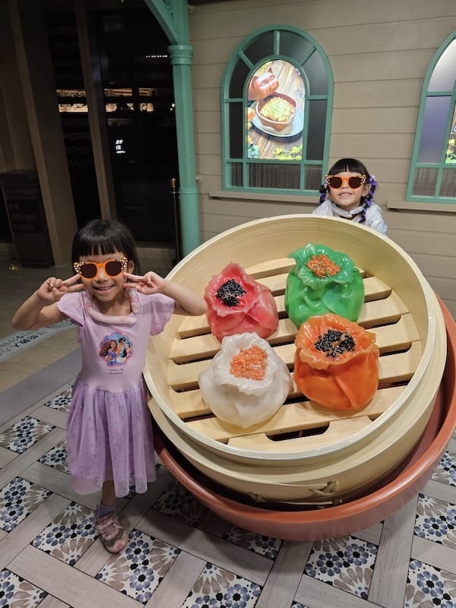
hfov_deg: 58.9
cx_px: 228
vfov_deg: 73.9
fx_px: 404
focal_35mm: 23
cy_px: 304
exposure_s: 1/101
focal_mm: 6.3
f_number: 1.7
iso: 200
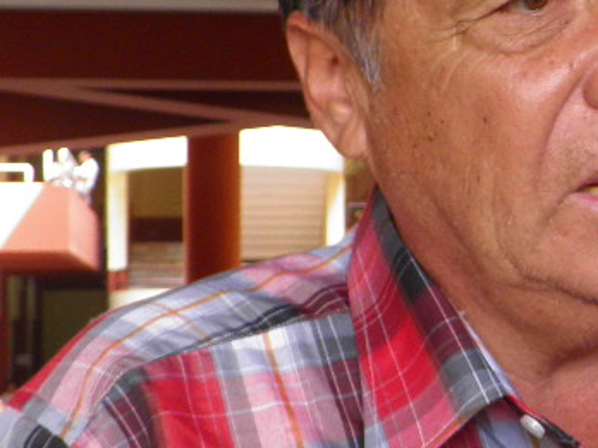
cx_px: 565
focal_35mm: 103
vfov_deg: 14.4
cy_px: 227
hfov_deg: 18.7
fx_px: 1779
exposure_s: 1/40
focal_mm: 4.9
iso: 100
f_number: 2.8
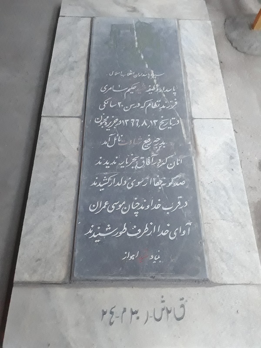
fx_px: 271
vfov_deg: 65.3
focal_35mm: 27
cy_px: 174
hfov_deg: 51.4
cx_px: 130
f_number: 1.9
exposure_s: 1/17
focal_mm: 3.6
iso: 640
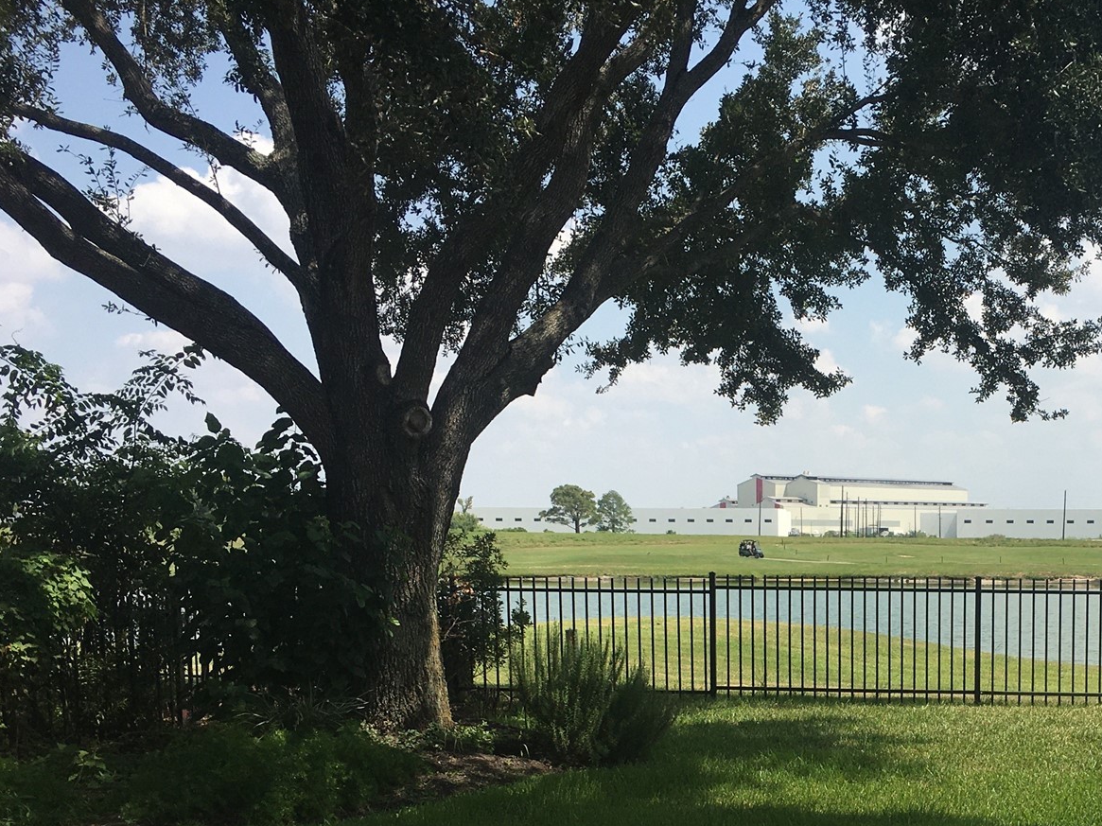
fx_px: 1623
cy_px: 722
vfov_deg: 27.6
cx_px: 919
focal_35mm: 51
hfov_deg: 35.9
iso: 25
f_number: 2.2
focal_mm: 4.15
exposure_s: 1/1789
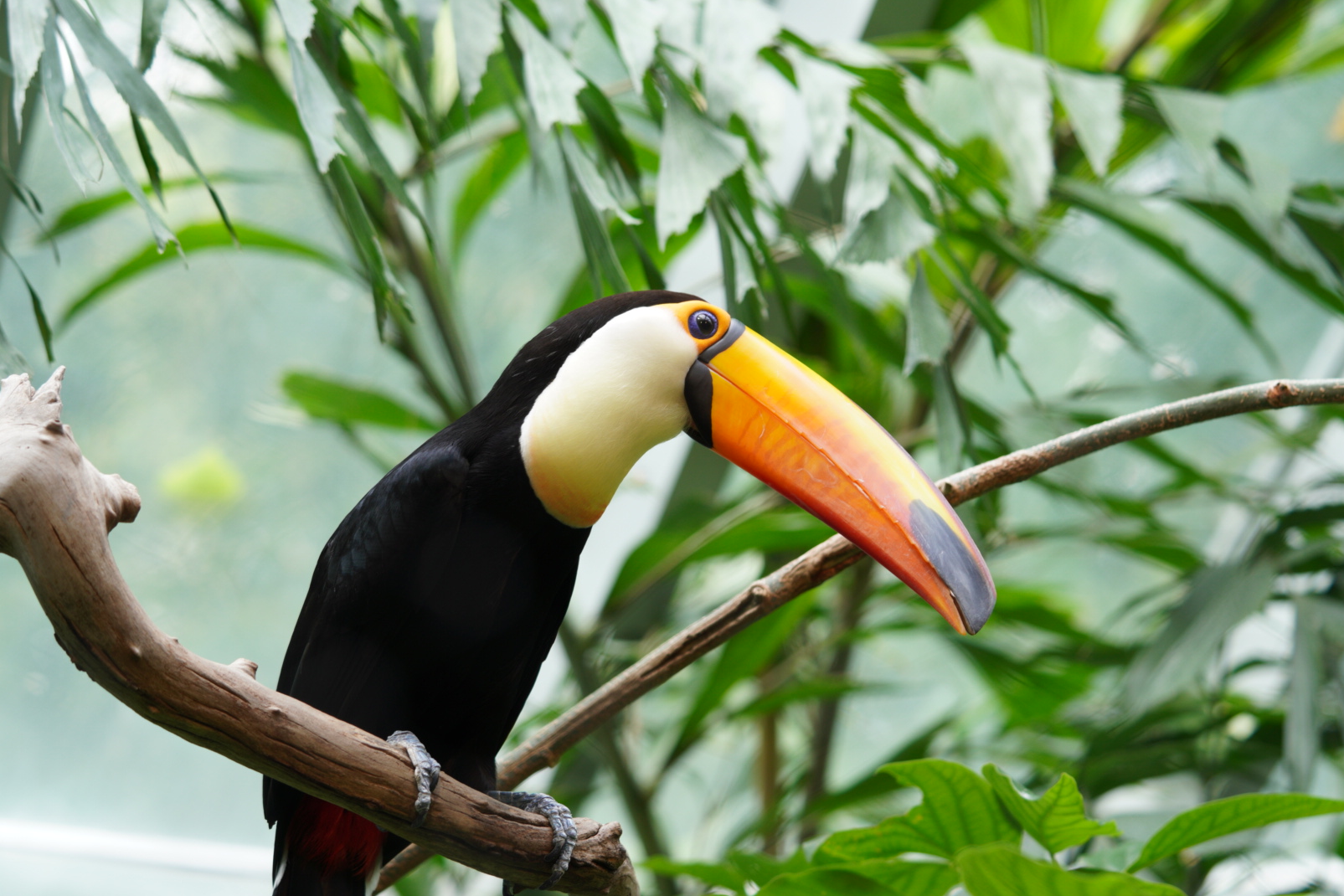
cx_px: 670
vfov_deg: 10.1
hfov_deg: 15.1
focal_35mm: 136
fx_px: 5077
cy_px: 448
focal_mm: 90
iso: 125
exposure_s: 1/80
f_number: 3.5
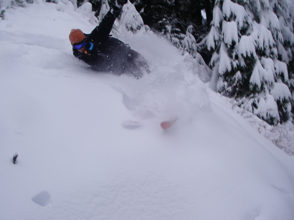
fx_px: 323
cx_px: 147
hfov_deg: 49.0
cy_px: 110
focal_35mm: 38
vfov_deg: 37.7
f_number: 6.6
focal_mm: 6.3
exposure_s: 1/200
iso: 80
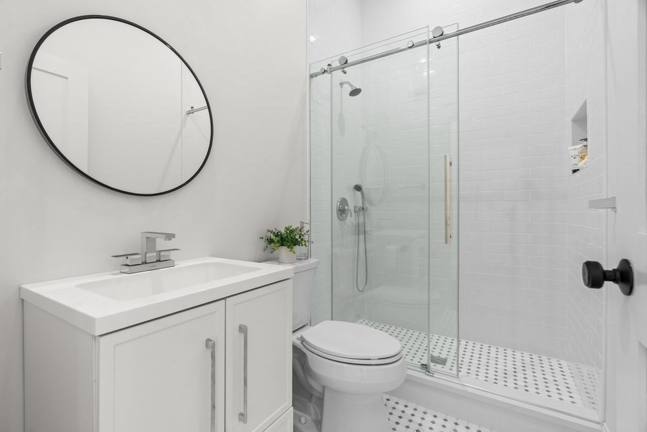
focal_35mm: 16
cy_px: 216
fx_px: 288
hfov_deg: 96.7
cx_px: 324
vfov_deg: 73.8
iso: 200
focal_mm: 16
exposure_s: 1
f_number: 8
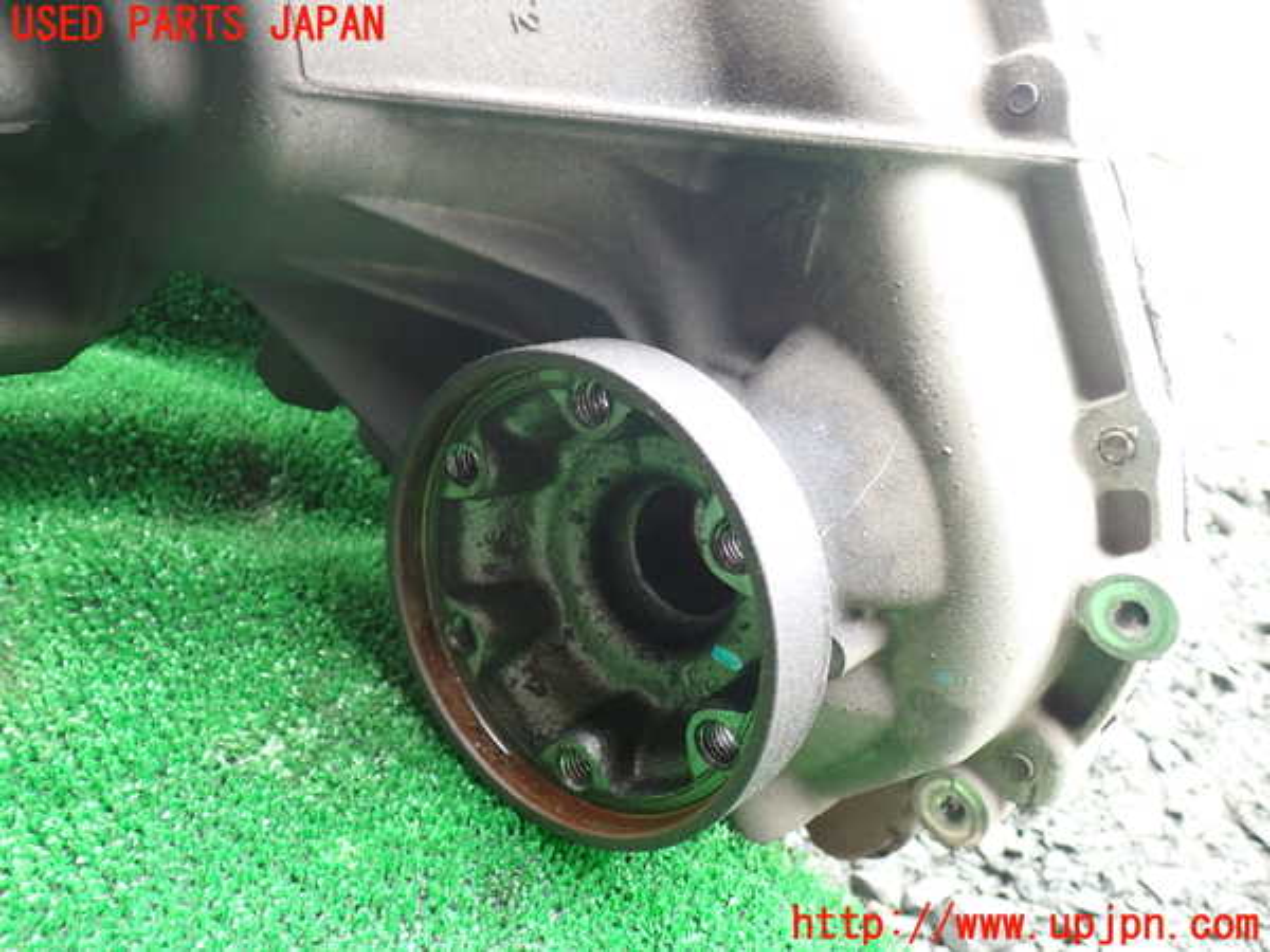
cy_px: 476
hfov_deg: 60.0
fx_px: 1101
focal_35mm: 30
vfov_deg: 46.8
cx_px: 635
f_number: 2.3
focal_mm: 5.4
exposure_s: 1/50
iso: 200
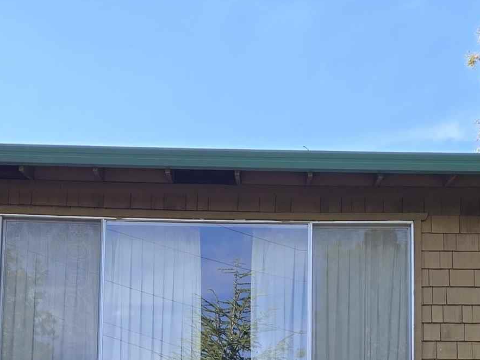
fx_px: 1109
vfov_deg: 16.3
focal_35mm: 80
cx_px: 277
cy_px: 589
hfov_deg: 24.4
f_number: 1.8
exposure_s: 1/398
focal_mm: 5.4
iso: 25
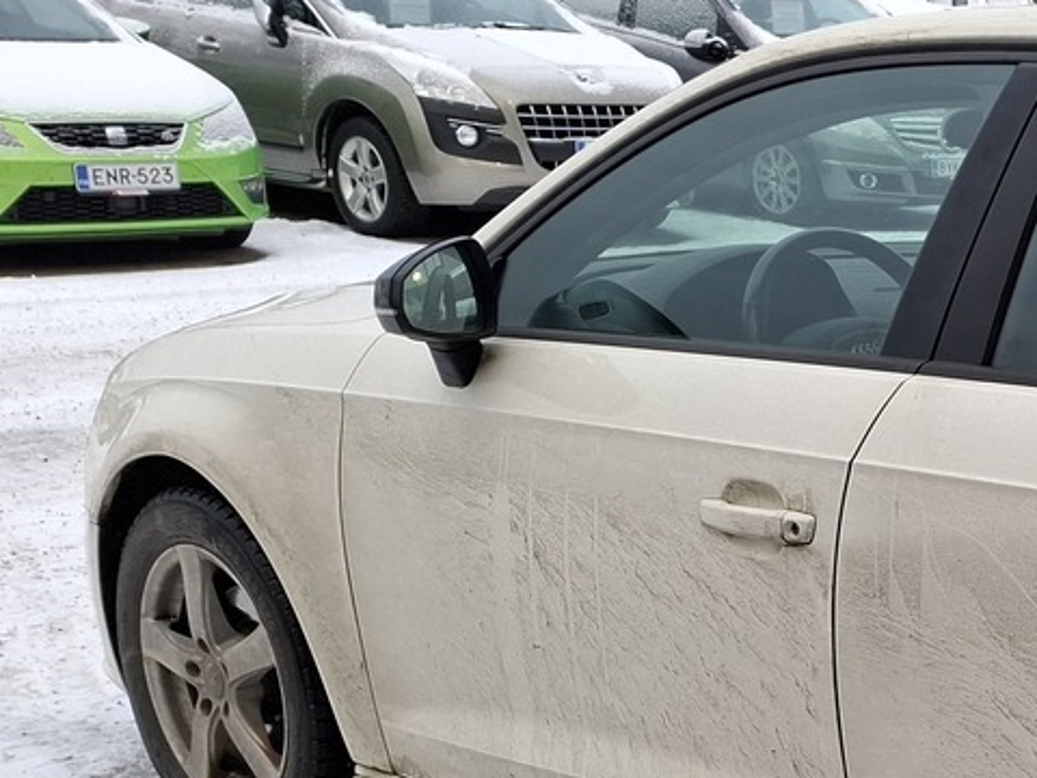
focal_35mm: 69
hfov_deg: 23.4
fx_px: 2067
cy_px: 761
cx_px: 1489
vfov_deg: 20.7
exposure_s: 1/111
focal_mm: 5.54
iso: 50
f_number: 1.8
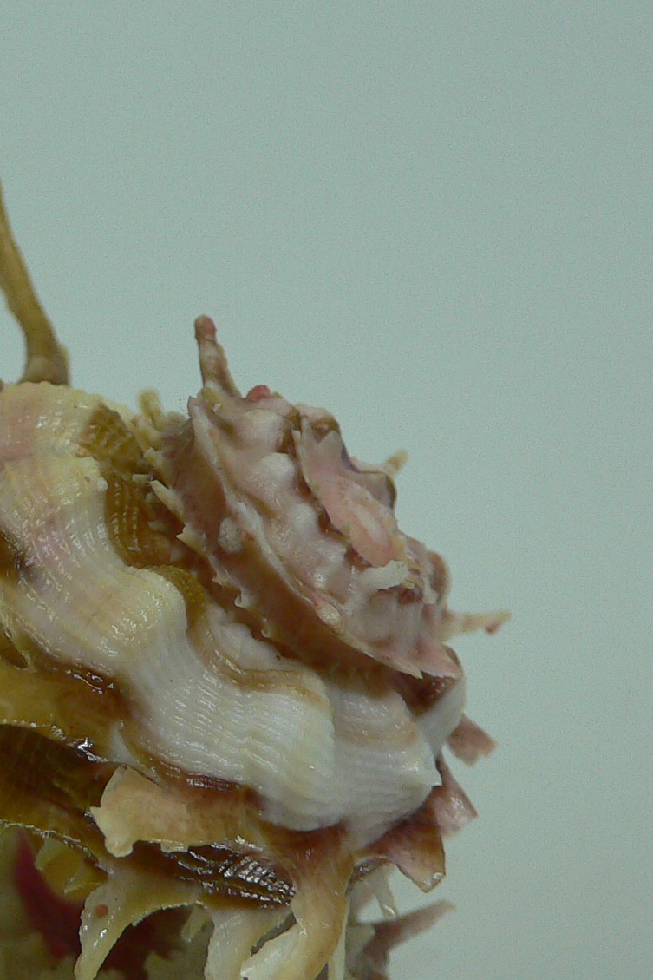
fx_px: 1768
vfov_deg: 30.9
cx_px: -26
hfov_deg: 20.2
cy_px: 598
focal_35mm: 65
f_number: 2.8
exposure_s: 1/60
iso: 100
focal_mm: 4.6
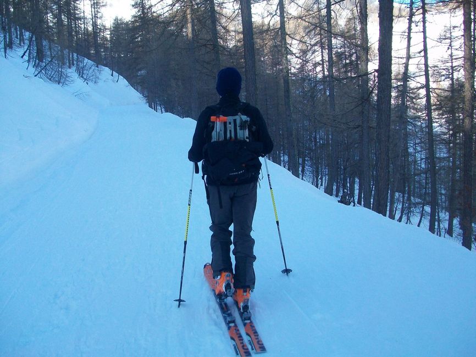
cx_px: 238
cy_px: 178
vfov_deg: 41.8
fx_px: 468
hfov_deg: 53.9
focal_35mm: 34
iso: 80
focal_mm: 5.7
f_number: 2.8
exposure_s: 1/320
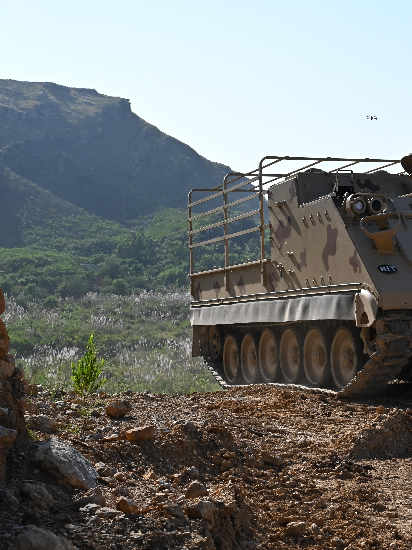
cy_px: 276
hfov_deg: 22.5
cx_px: 393
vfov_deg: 30.7
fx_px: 1000
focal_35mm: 63
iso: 1600
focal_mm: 43
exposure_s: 1/1000
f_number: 18
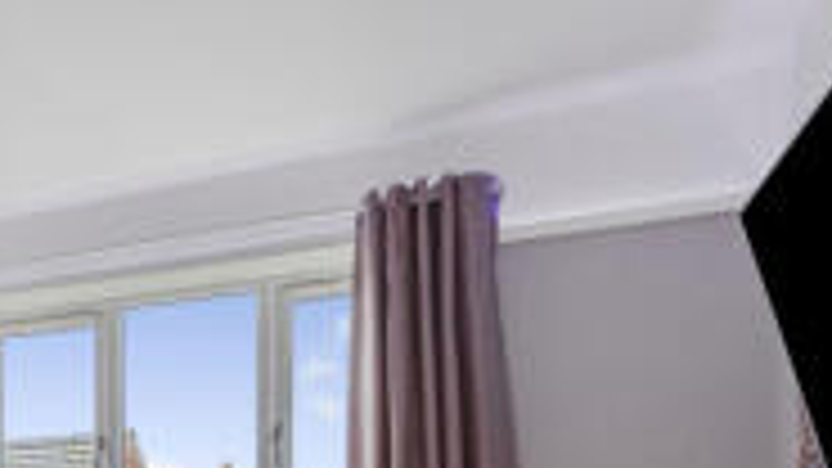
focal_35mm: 43
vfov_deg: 24.9
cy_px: 565
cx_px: -121
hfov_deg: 37.9
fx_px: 948
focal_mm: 16
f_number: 6.3
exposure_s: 1/80
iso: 1000
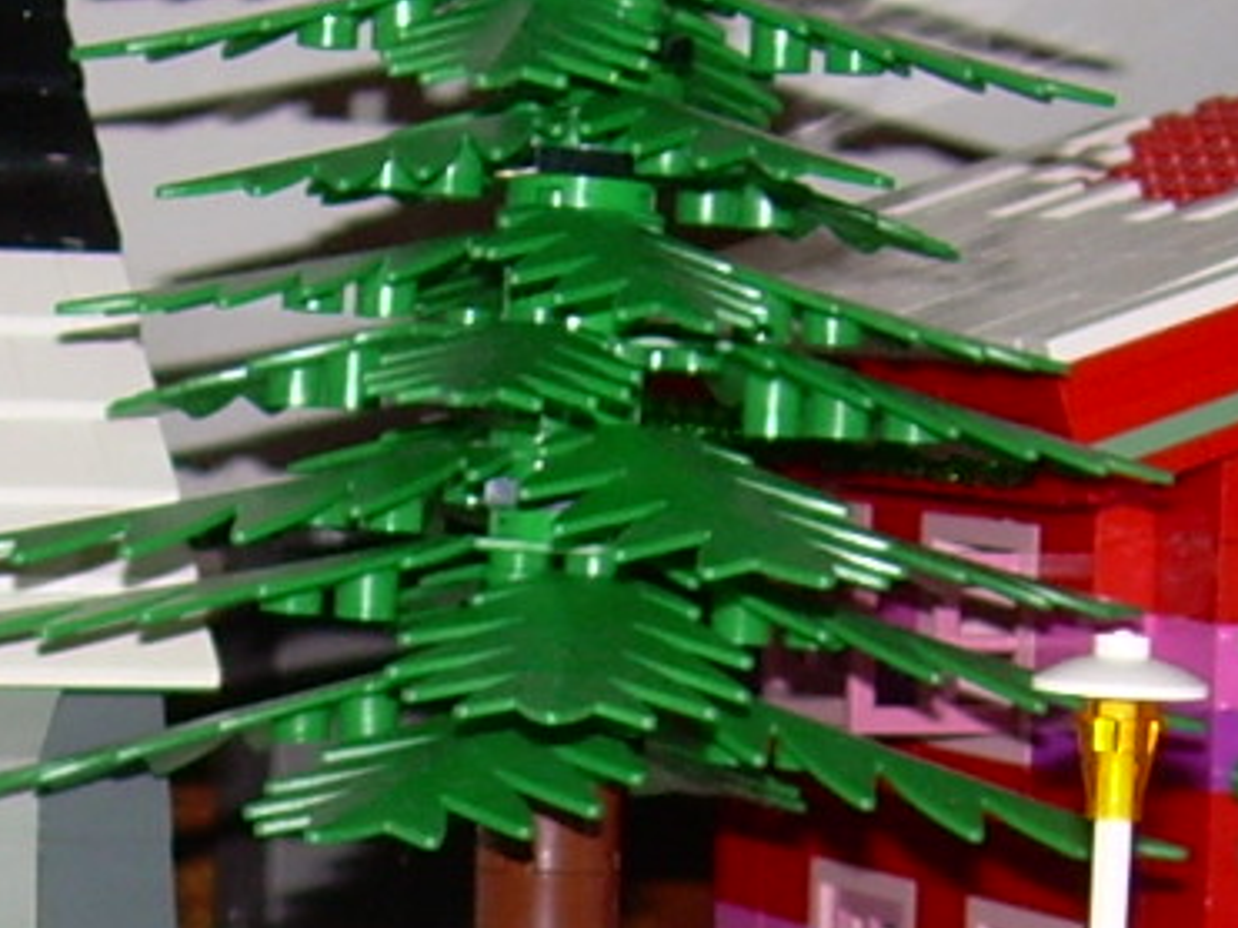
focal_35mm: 164
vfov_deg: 8.9
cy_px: 1198
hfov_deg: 12.0
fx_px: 5863
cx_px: 394
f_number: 2.8
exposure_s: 1/60
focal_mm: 6.3
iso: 50
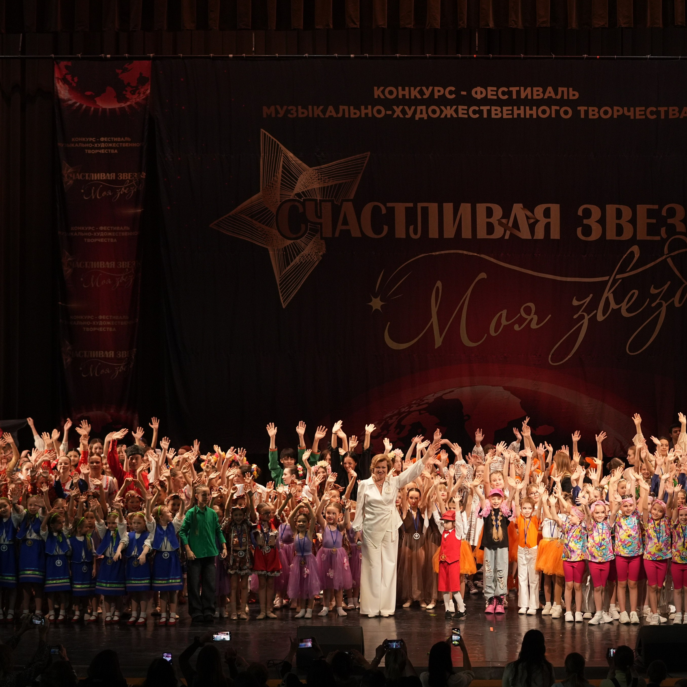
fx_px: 2021
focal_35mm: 90
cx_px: 430
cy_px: 341
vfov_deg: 19.3
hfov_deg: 19.3
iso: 1600
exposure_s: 1/400
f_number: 2.8
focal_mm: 70
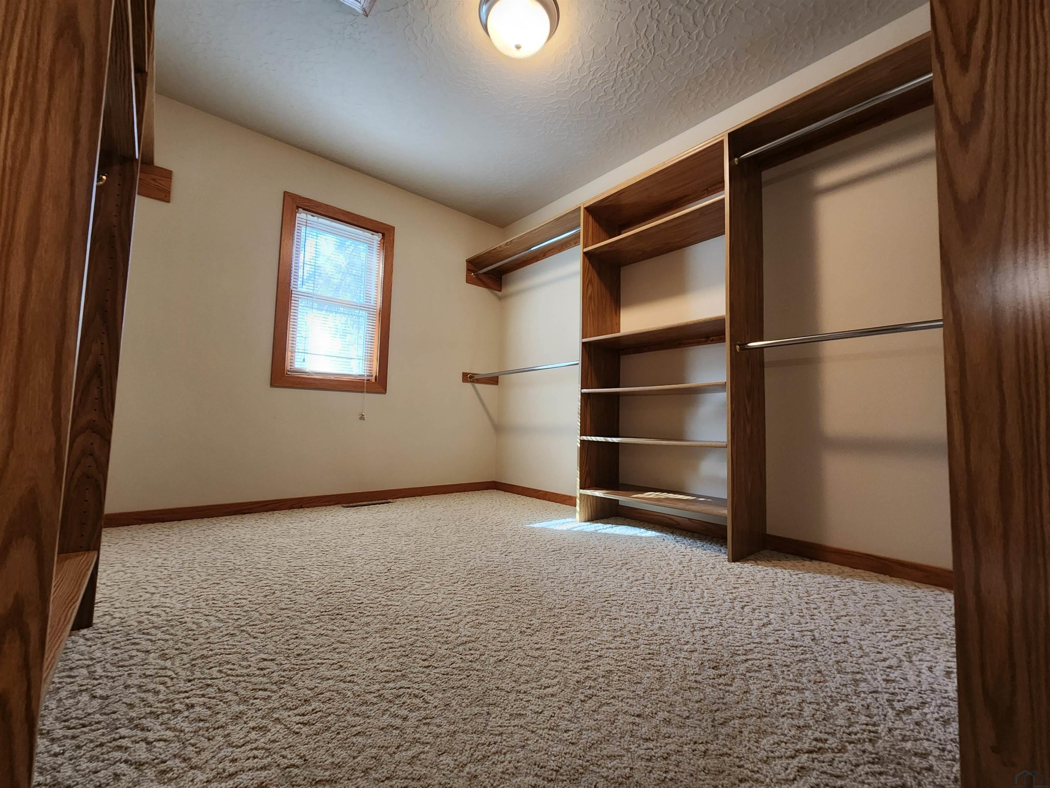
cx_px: 525
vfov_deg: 89.9
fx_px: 394
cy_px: 394
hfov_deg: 106.2
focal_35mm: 13
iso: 320
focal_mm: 2.2
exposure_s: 1/40
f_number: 2.2
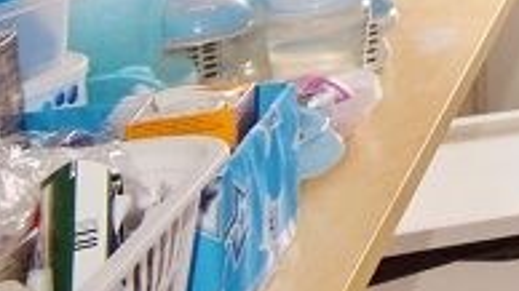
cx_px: 1201
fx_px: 1004
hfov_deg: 15.9
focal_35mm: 73
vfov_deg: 13.9
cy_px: -294
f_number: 5.6
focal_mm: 10
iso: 560
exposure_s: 1/125
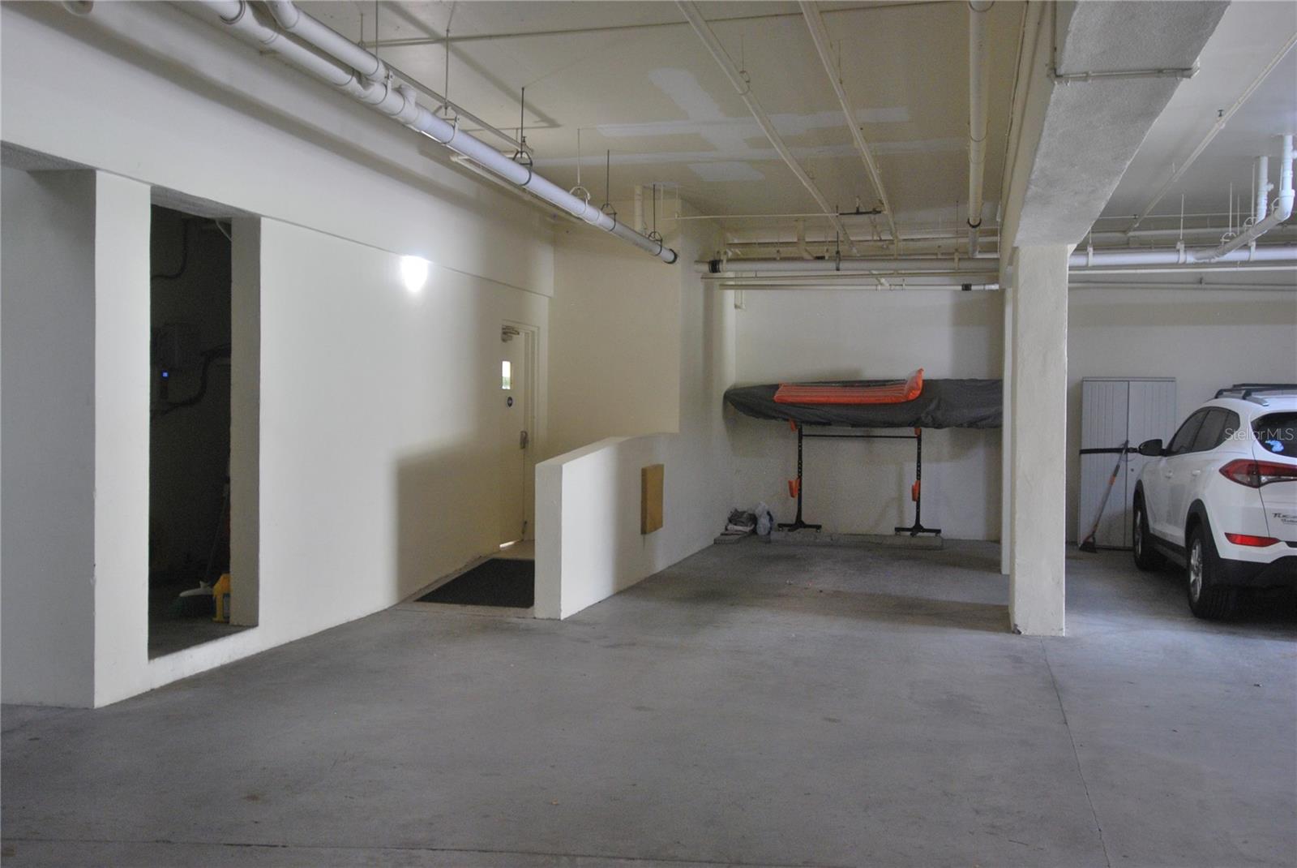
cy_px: 434
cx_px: 648
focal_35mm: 33
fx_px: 1190
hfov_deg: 57.2
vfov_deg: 40.0
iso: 400
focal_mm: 22
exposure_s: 1/25
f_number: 4
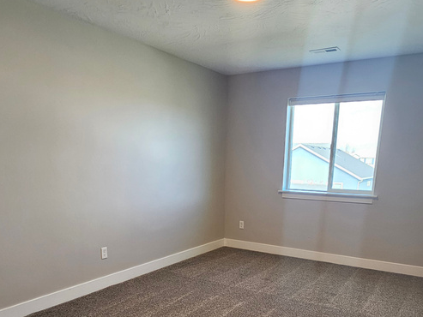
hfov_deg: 65.3
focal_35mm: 27
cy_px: 264
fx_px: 330
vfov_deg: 47.8
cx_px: 219
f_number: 2.2
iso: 100
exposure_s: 1/60
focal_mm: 2.2
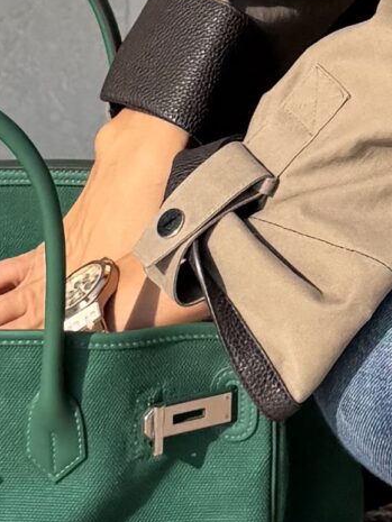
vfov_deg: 13.8
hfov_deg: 11.1
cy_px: -318
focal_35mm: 132
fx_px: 1992
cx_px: 428
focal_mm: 6.76
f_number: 1.78
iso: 80
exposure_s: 1/6173
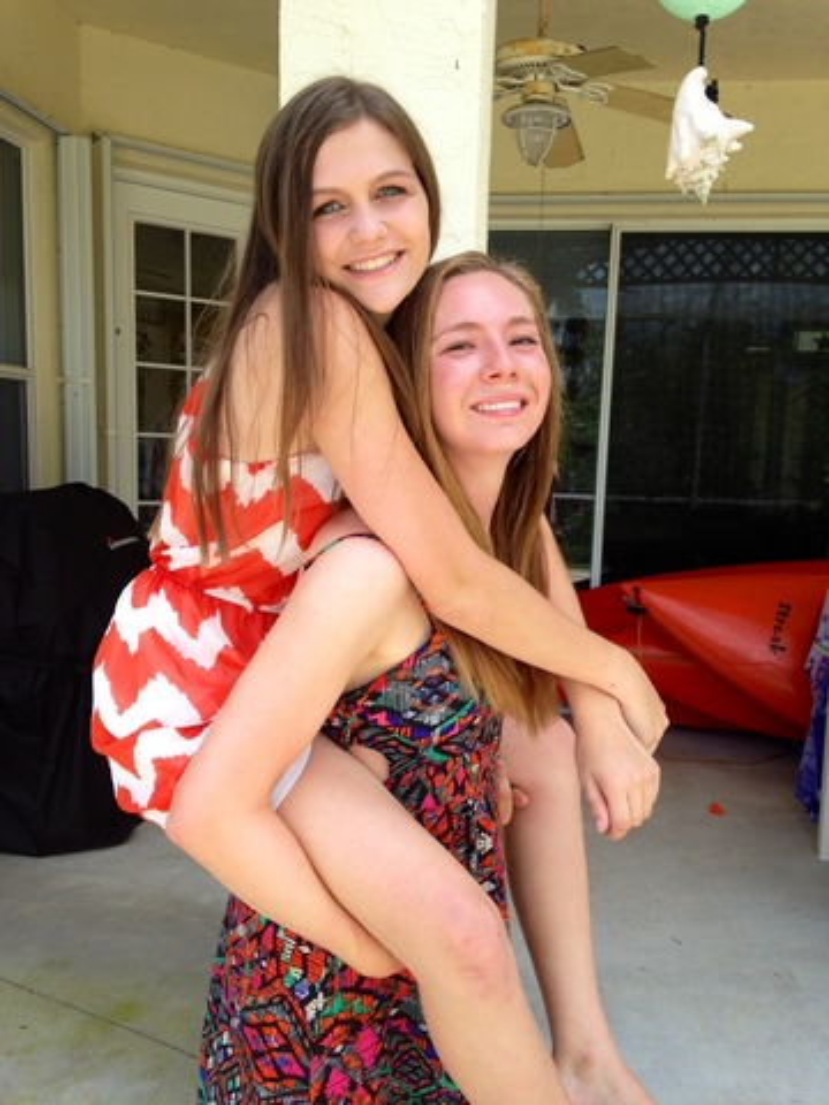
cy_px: 552
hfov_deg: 42.9
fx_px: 1054
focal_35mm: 33
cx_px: 414
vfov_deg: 55.4
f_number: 2.4
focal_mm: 4.12
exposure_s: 1/184
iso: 50
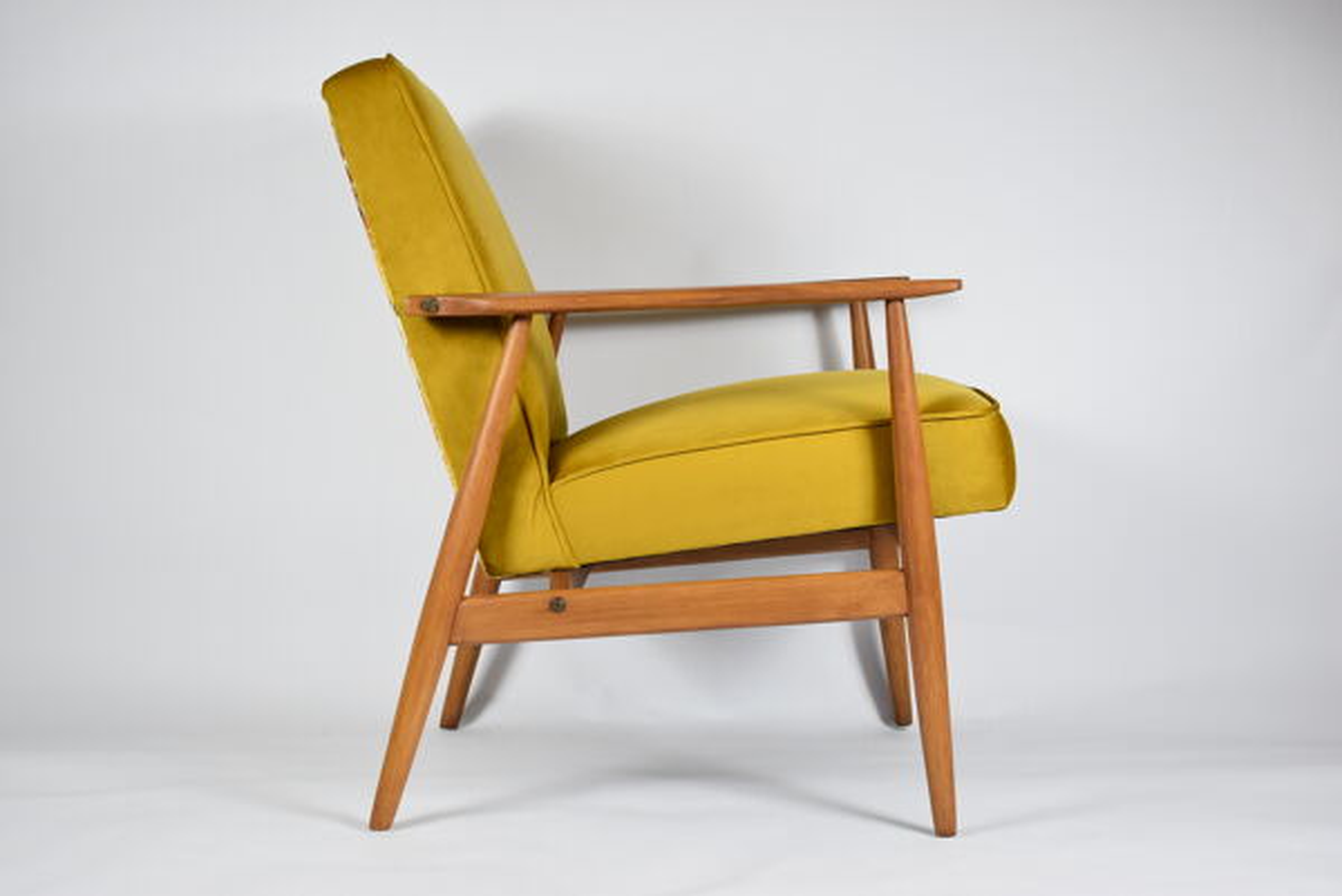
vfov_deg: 23.8
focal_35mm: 57
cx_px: 671
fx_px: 2126
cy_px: 448
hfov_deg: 35.0
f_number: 4.8
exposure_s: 1/125
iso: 1000
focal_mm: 38
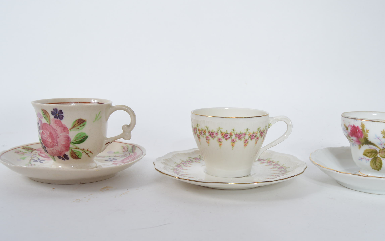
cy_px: 115
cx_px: 228
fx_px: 420
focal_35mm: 40
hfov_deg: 49.0
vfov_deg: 32.0
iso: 200
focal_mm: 20
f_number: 9
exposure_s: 1/100
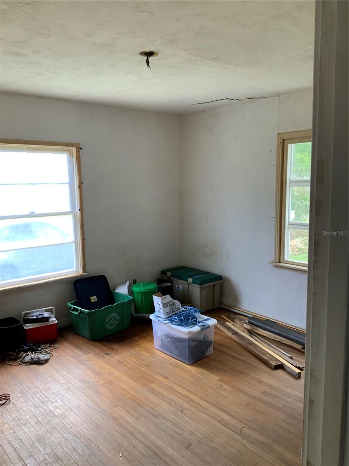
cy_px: 233
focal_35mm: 29
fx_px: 390
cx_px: 174
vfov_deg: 61.7
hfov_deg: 48.2
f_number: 1.8
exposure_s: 1/79
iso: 64
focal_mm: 3
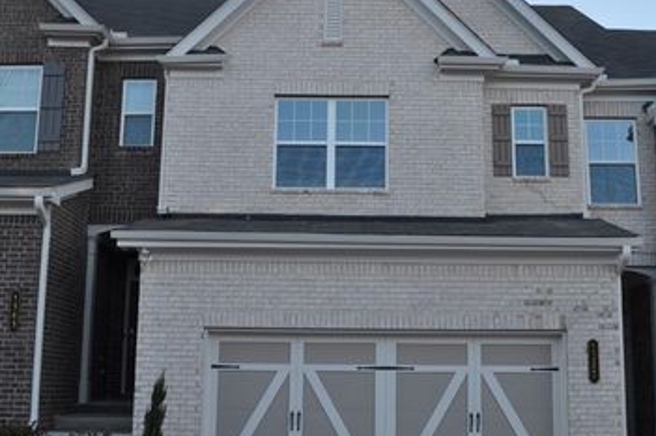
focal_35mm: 47
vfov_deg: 28.6
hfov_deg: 41.9
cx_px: 363
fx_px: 855
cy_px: 232
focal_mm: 22
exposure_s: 1/160
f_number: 6.3
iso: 200
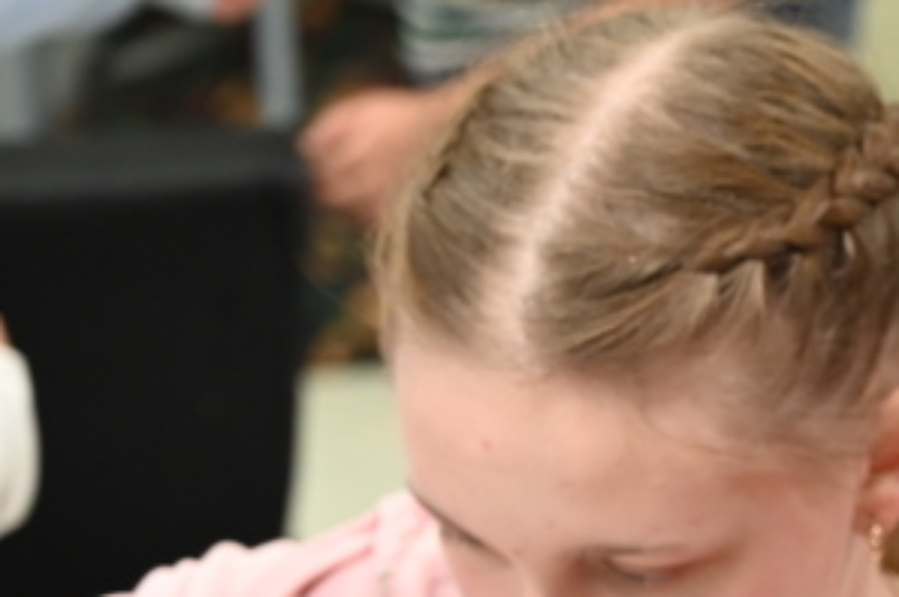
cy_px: 608
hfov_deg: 11.2
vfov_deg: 7.5
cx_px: 980
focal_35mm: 182
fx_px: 4540
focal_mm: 53
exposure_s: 1/125
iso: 1600
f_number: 4
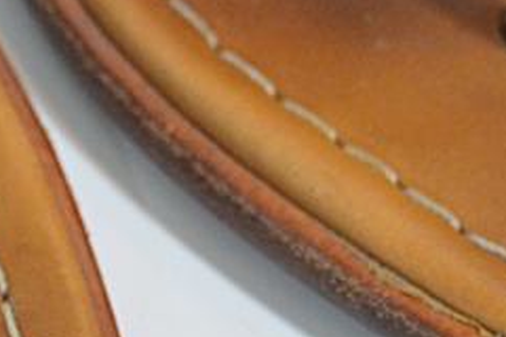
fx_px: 3682
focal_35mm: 262
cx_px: -11
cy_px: -250
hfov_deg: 7.8
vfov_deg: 5.2
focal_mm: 42
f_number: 5
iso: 1600
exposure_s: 1/60
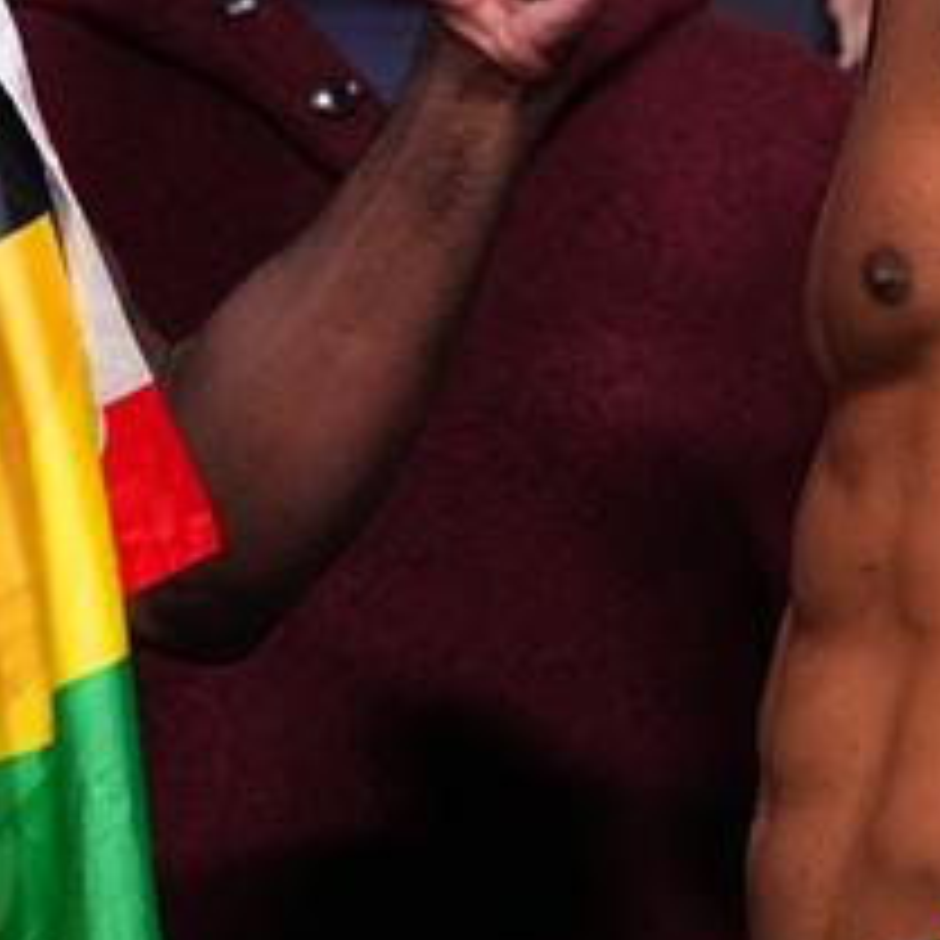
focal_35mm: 487
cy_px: 306
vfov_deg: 3.6
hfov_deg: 3.6
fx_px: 14962
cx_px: 301
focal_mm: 120
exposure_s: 1/800
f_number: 2.8
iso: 4000
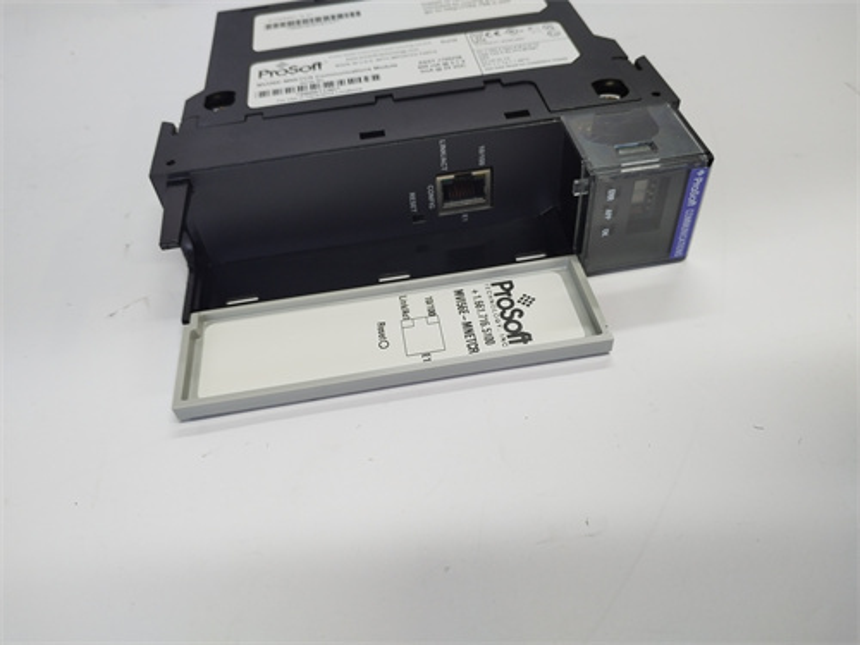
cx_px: 430
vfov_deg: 53.1
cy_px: 322
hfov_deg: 67.3
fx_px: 646
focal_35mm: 26
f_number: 1.8
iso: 211
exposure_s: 1/50
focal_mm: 4.75
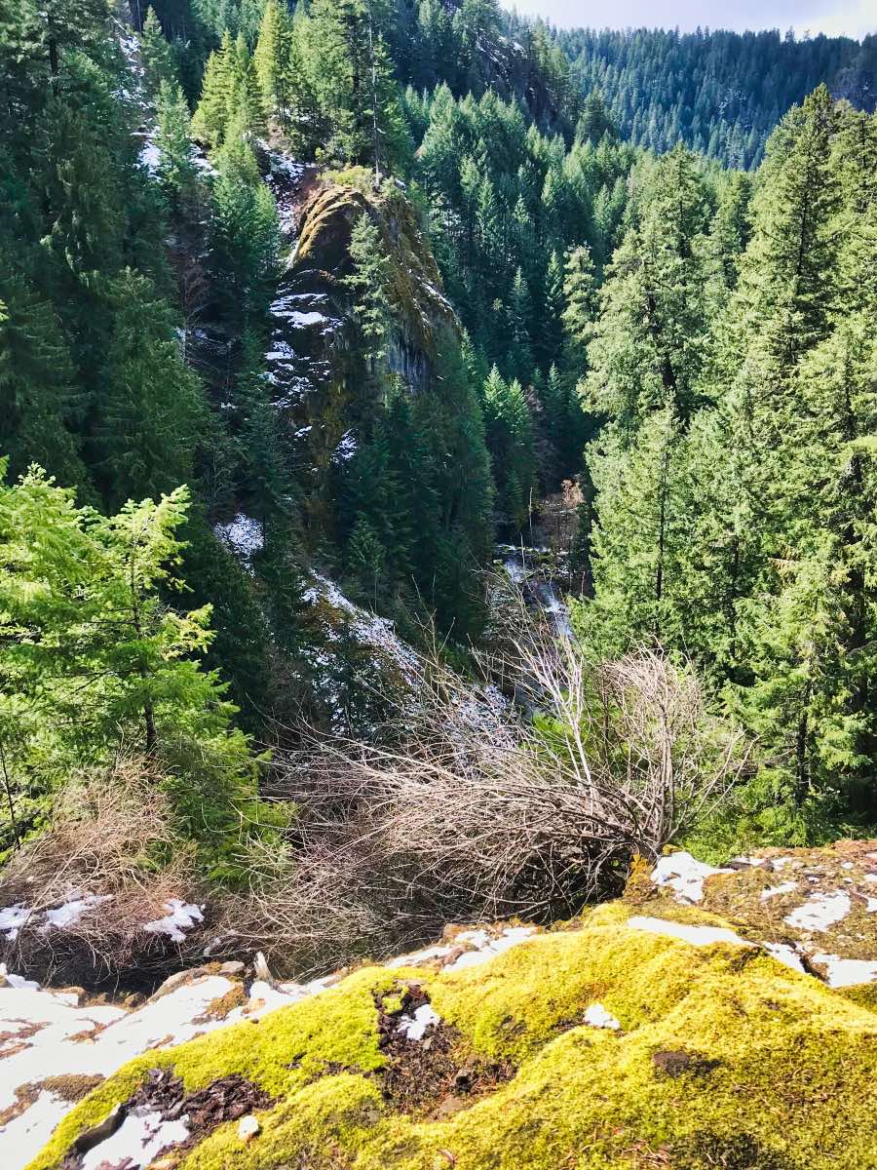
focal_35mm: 28
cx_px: 438
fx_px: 946
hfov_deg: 49.7
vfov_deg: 63.4
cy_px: 585
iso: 20
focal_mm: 3.99
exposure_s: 1/720
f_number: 1.8
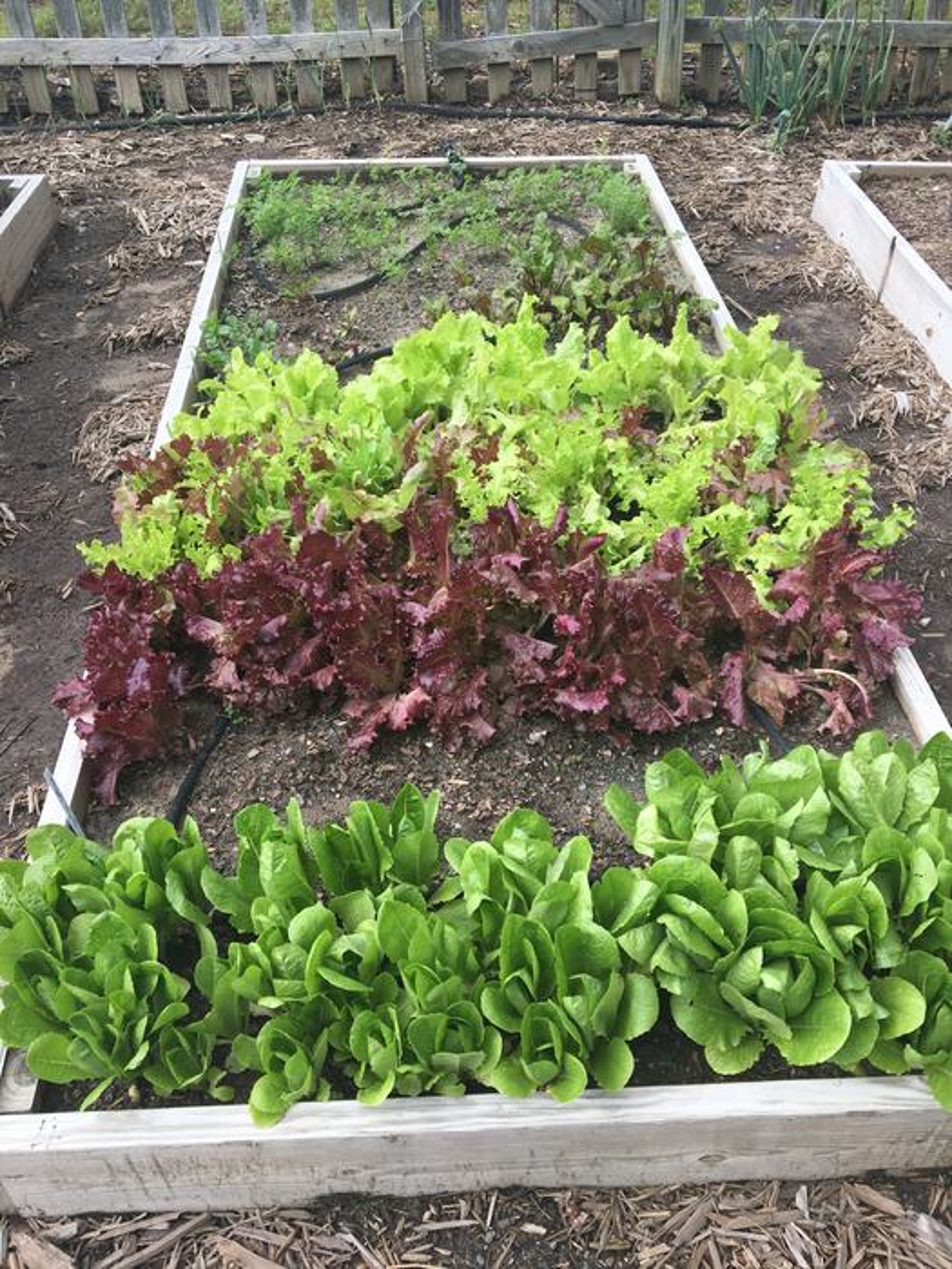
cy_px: 634
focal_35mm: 29
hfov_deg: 48.2
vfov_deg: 61.7
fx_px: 1063
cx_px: 476
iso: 25
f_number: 2.2
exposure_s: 1/416
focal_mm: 4.15
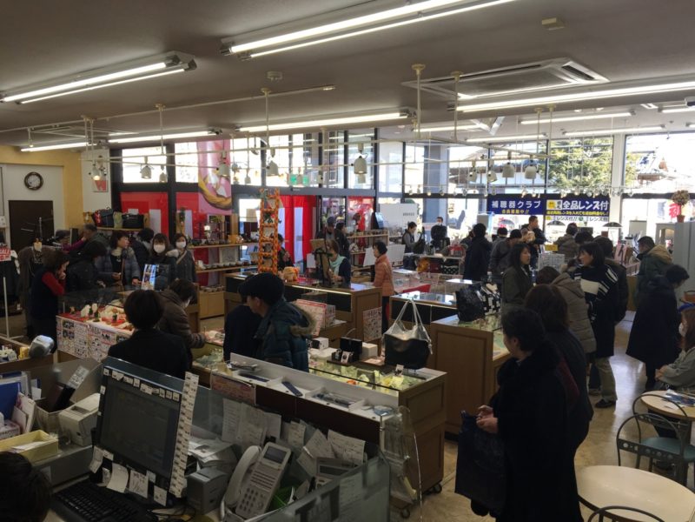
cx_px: 348
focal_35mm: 29
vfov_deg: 48.2
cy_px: 261
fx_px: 582
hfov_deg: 61.7
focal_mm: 4.15
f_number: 2.2
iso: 40
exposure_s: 1/120
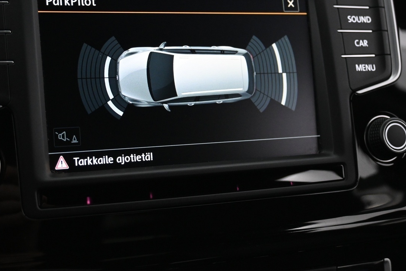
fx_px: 629
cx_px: 184
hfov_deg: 35.8
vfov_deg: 24.1
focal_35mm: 56
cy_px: 82
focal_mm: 25
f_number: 4.2
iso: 2200
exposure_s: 1/40
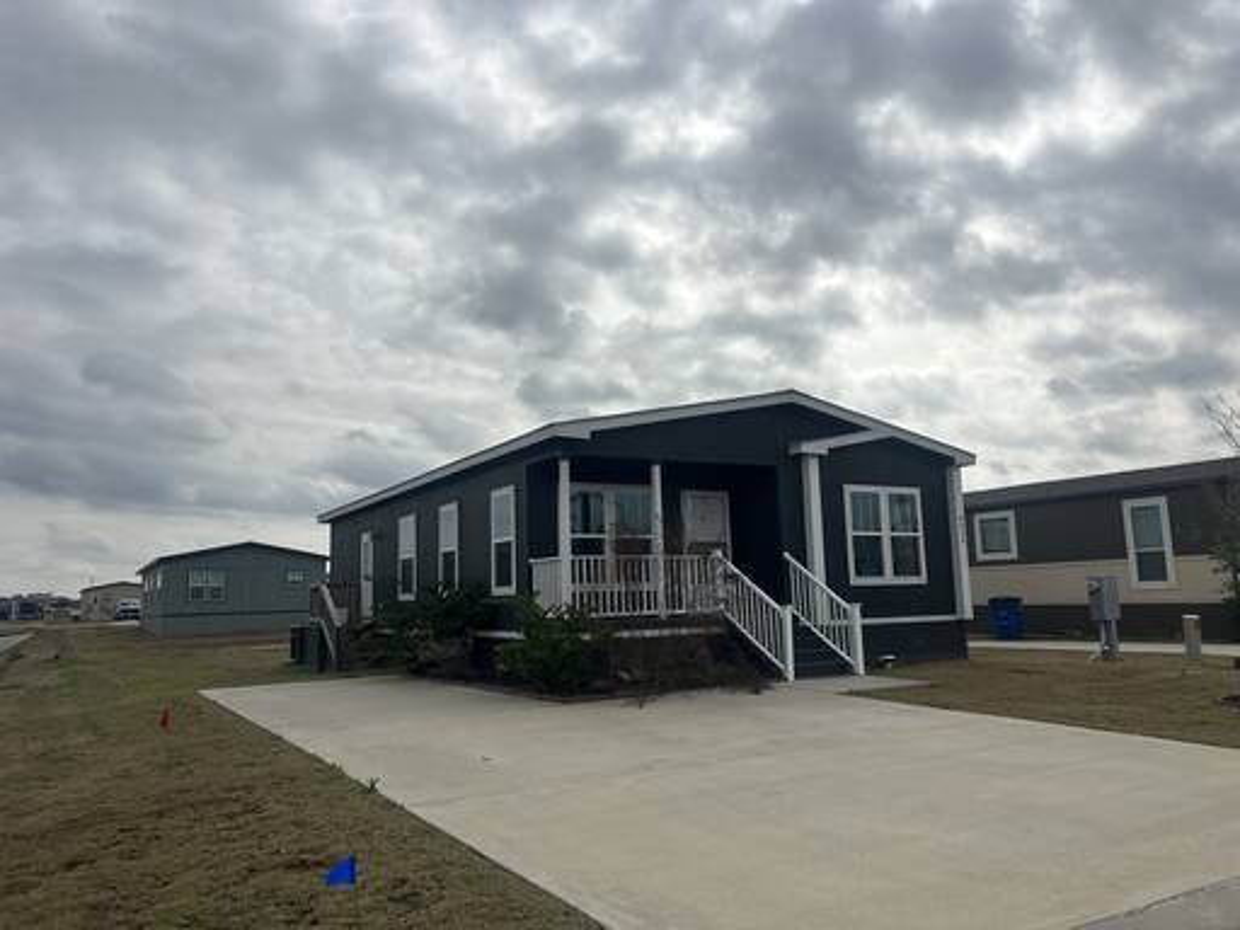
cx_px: 620
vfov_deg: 53.1
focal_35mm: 26
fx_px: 931
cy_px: 465
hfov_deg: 67.3
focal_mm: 5.7
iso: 50
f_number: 1.5
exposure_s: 1/16393
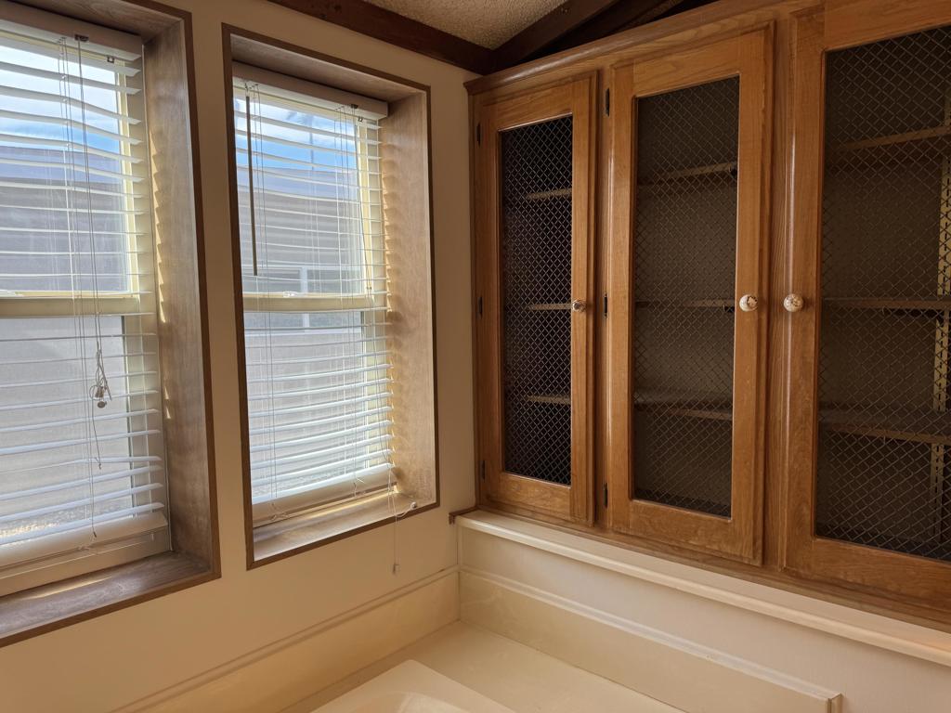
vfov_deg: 56.8
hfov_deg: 71.6
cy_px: 356
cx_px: 476
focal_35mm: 24
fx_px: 659
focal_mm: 6.76
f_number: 1.78
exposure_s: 1/305
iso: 80
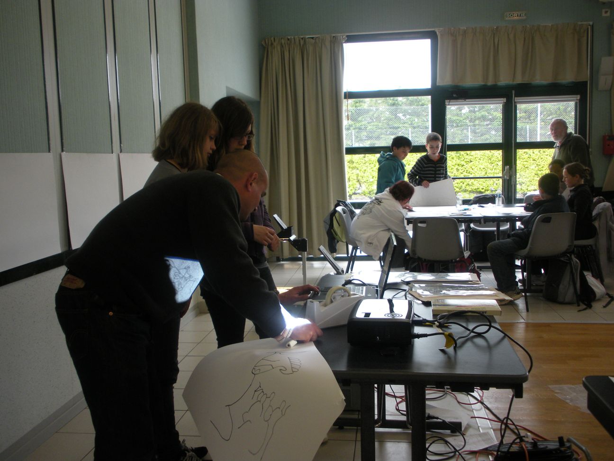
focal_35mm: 35
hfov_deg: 52.6
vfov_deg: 40.7
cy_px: 230
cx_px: 307
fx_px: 621
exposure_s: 1/53.6
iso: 137
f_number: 3.5
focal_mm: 6.3
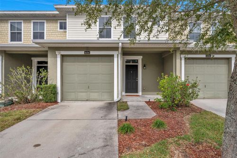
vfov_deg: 61.9
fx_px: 132
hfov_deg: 84.0
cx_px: 118
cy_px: 79
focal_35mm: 20
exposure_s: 1/50
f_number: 8
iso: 64
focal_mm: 20
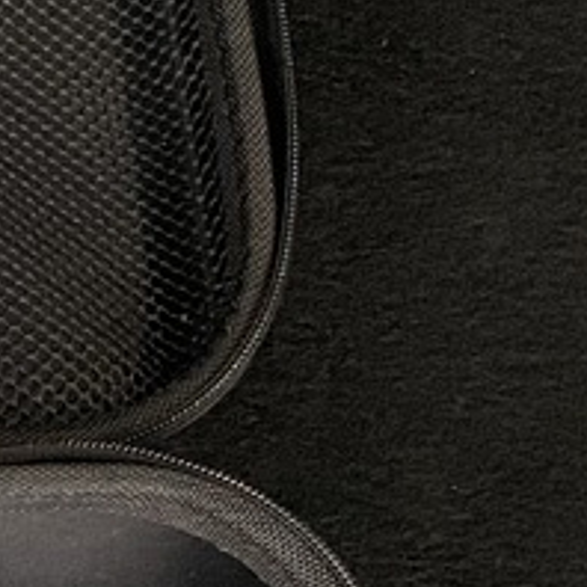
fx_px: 3204
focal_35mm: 167
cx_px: -744
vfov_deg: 10.2
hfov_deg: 9.5
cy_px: 786
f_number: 1.8
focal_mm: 4.25
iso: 640
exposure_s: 1/25
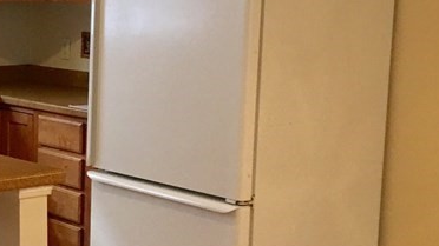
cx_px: -35
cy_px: 132
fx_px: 1012
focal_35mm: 87
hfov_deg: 23.1
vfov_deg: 13.9
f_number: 2.2
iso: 40
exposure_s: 1/30
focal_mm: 4.15
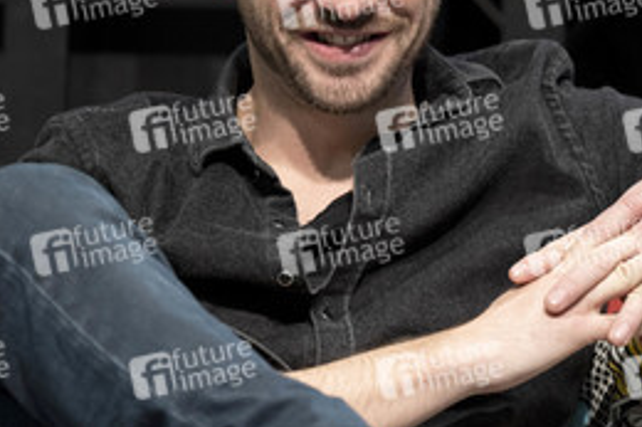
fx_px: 9249
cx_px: 373
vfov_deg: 2.6
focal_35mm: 519
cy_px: 62
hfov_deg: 4.0
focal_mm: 300
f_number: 5.6
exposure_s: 1/200
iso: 2500
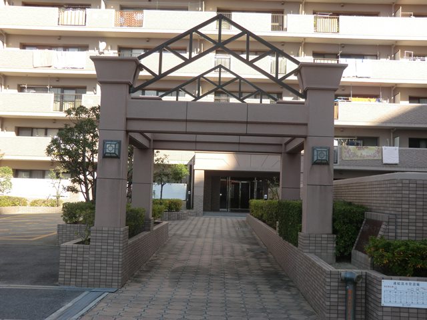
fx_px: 493
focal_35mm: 40
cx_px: 214
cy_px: 160
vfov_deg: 36.0
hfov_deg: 46.8
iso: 64
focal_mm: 7.1
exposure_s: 1/200
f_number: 3.8
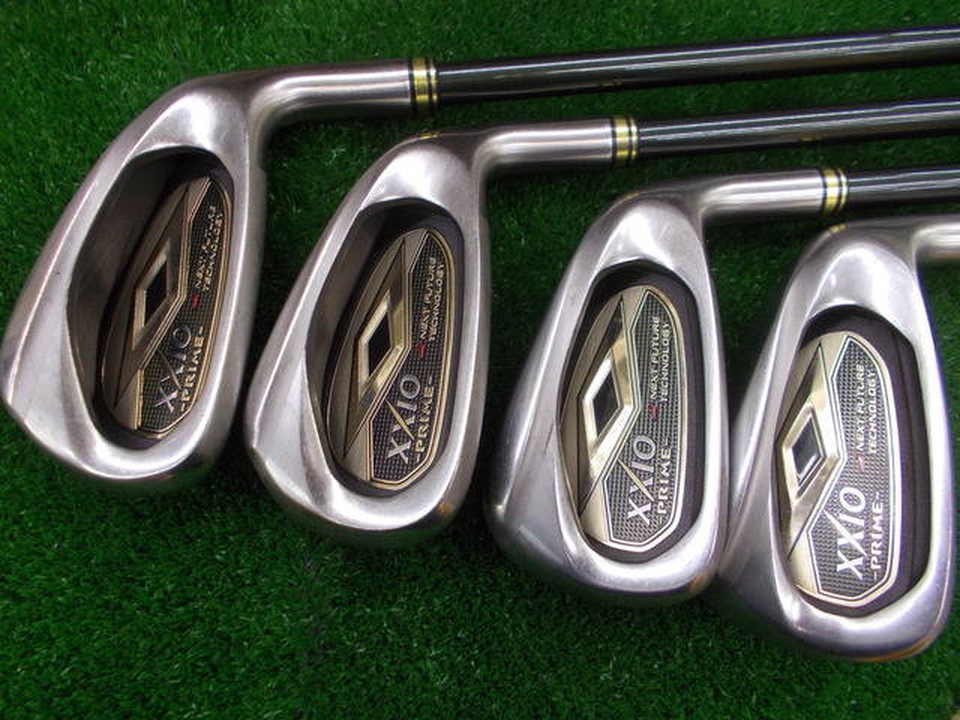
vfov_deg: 53.1
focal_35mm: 26
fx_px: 721
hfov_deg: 67.3
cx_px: 480
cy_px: 360
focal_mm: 4.6
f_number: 3.2
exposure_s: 1/25
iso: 180
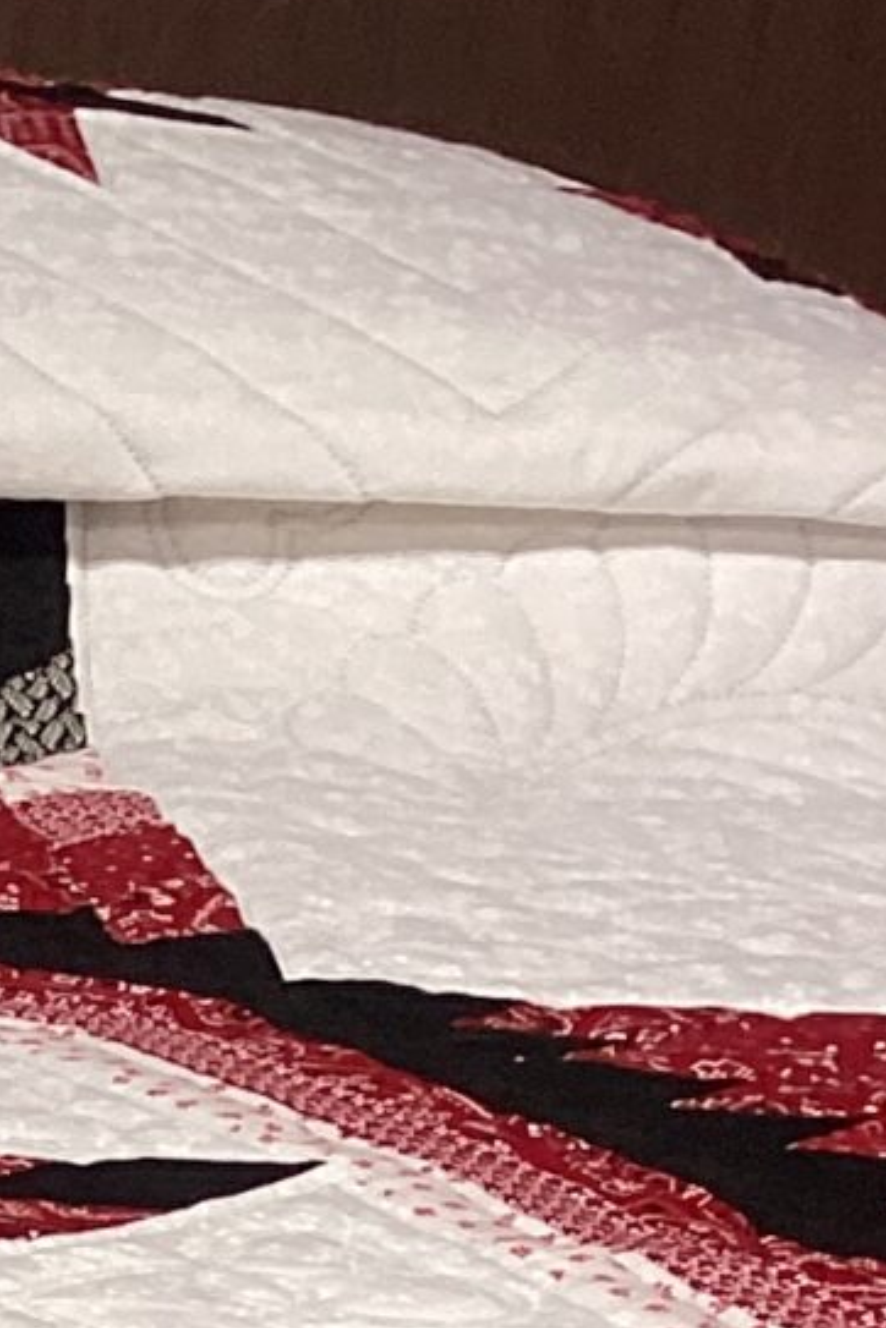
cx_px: -1395
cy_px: 3016
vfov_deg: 11.5
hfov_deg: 8.2
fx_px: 5611
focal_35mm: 152
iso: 64
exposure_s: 1/50
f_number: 2.4
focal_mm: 3.3
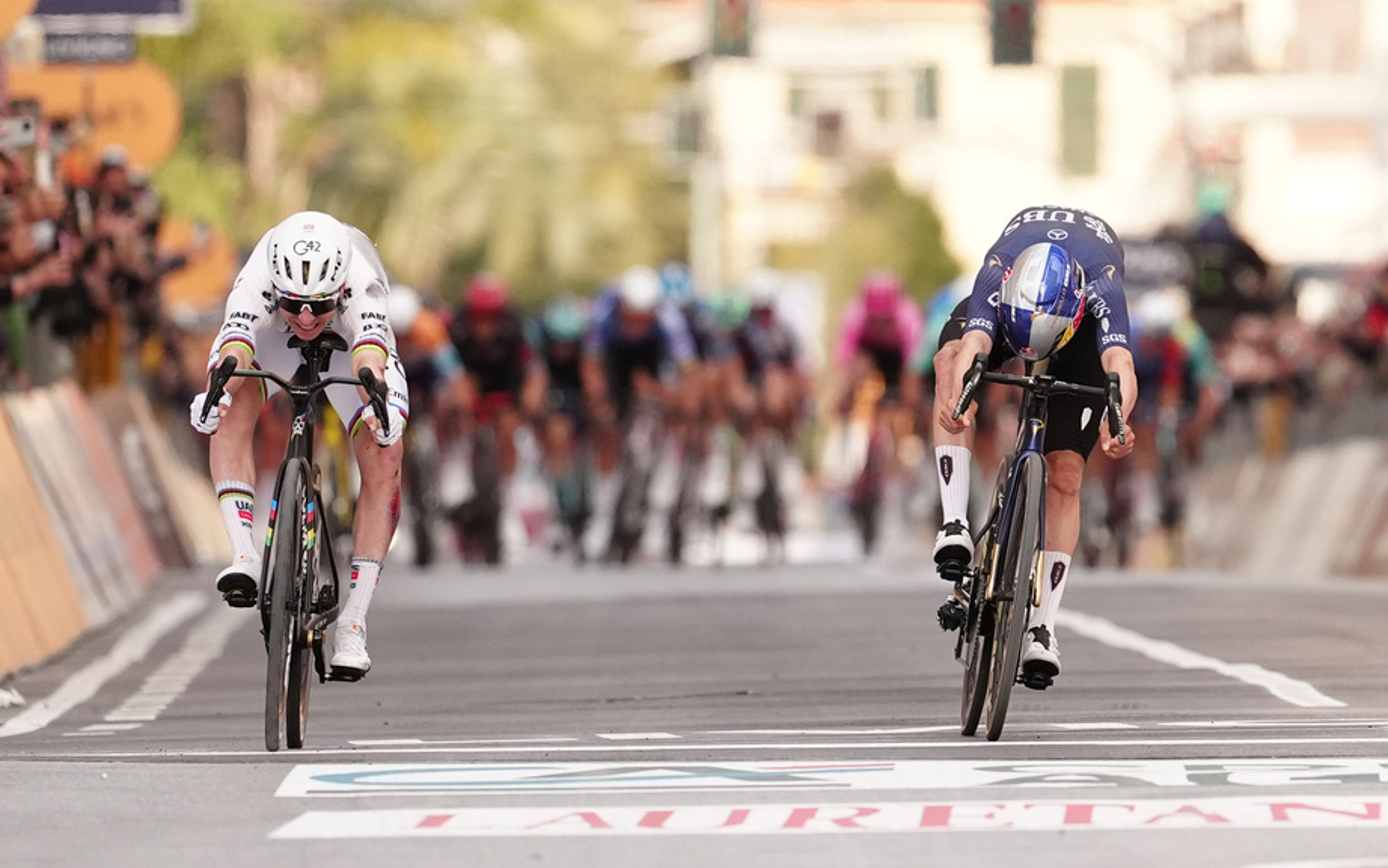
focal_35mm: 340
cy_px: 414
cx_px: 640
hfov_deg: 6.2
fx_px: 12864
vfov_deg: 3.9
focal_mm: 300
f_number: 3.2
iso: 1600
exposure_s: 1/4000
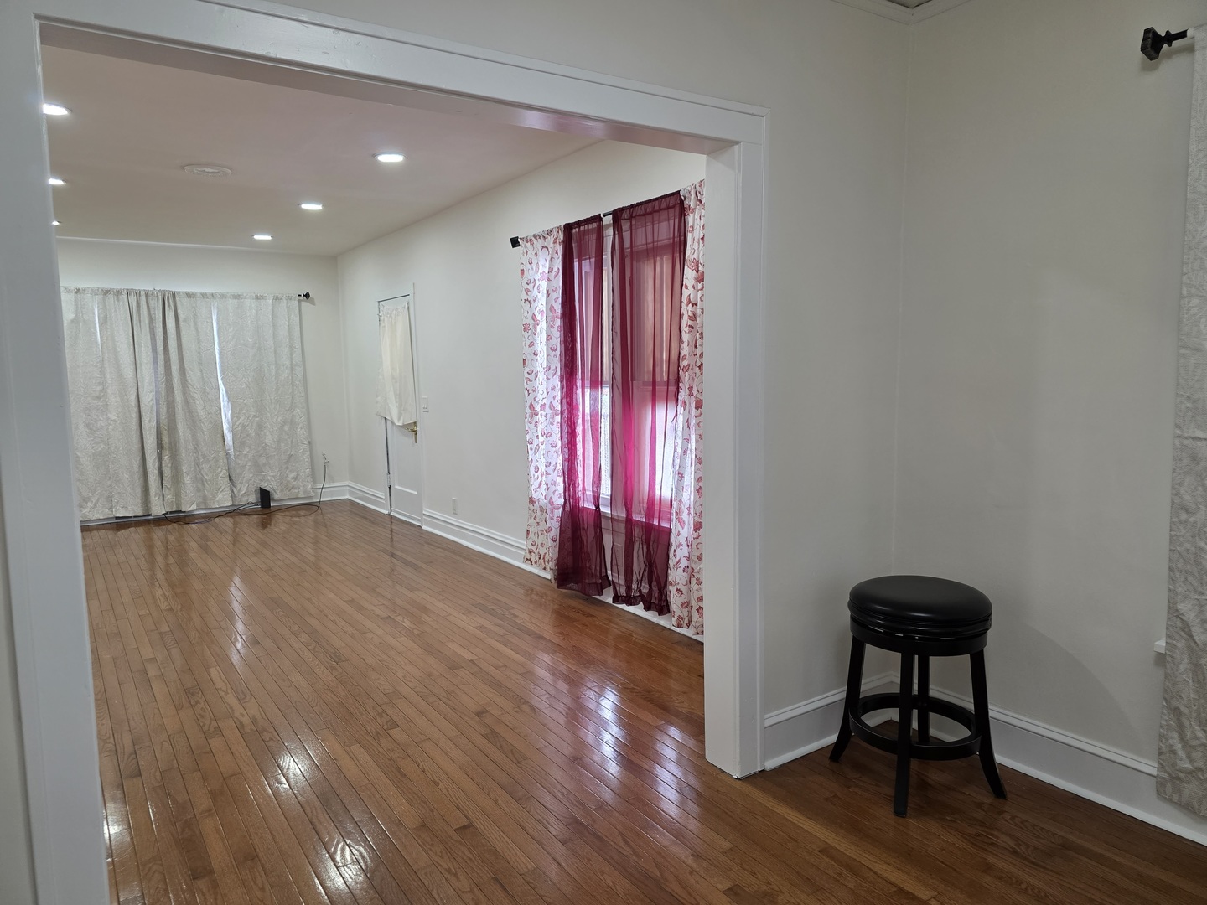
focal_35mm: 23
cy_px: 452
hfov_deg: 73.9
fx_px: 802
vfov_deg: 58.9
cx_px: 604
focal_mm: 6.3
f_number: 1.7
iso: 160
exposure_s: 1/120
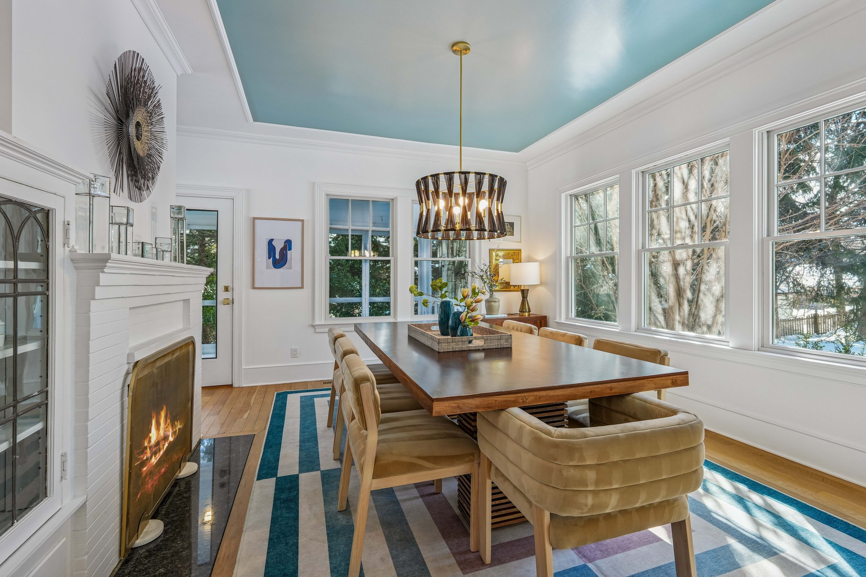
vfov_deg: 73.7
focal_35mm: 16
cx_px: 433
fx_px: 385
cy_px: 288
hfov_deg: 96.7
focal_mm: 16
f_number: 8
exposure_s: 1/25
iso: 400
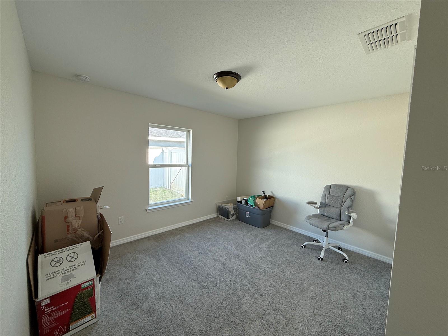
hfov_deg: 102.1
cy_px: 168
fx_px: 181
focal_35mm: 14
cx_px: 224
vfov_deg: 85.7
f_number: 2.2
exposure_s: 1/99
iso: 64
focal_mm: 2.22
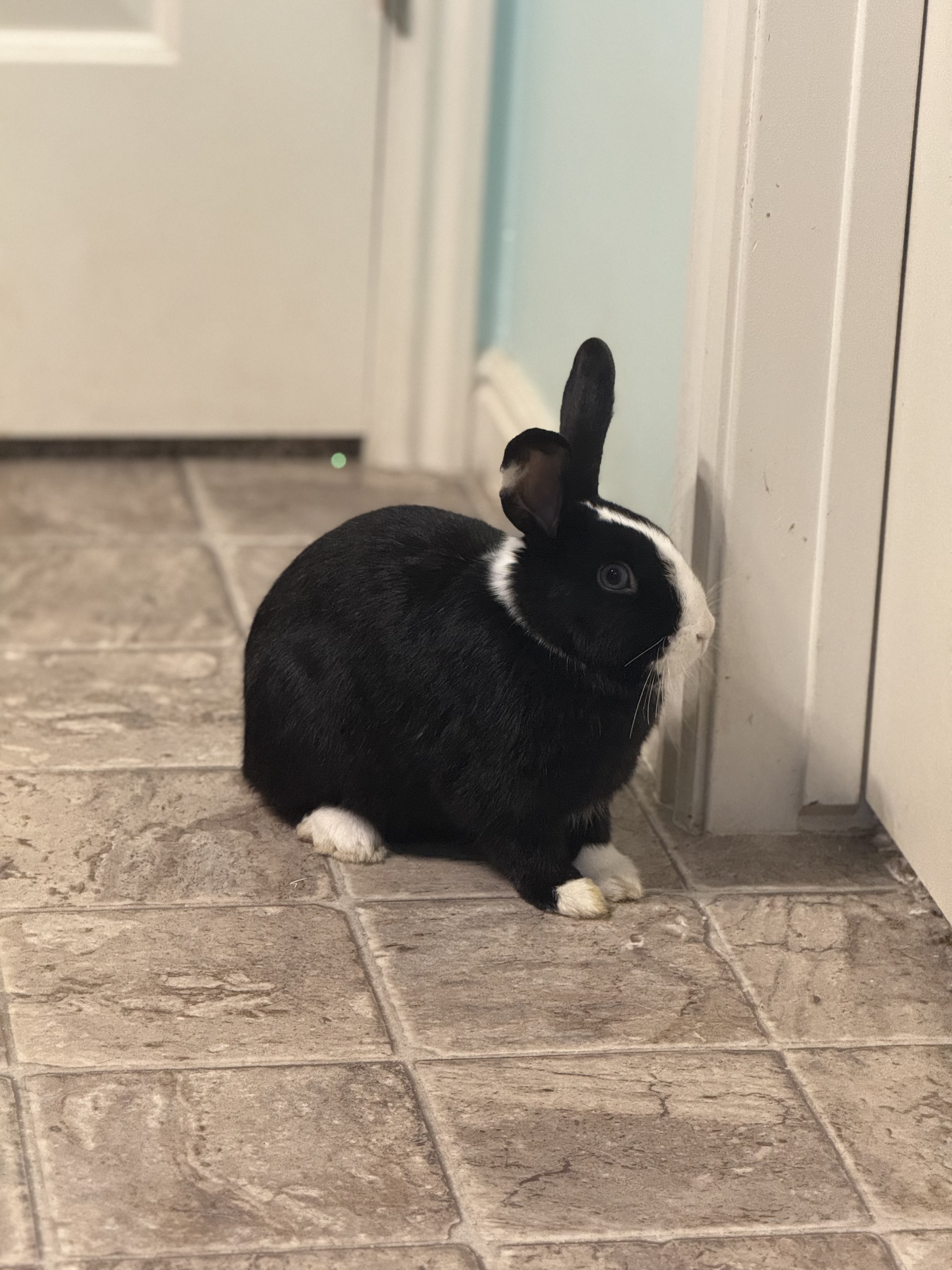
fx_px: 4400
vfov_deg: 16.4
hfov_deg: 12.3
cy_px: 635
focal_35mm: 120
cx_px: 476
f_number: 2.8
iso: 640
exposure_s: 1/60
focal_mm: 15.66
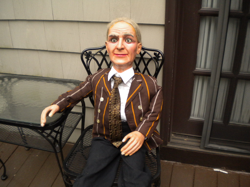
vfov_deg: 40.7
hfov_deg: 52.6
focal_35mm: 35
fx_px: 253
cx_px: 125
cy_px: 94
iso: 289
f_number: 3.1
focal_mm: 6.3
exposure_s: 1/407
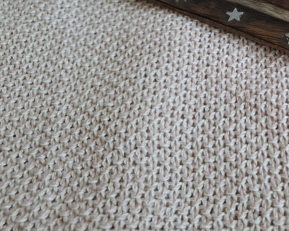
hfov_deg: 31.9
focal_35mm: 52
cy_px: -9
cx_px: 316
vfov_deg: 27.2
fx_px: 445
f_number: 1.8
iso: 100
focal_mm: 5.54
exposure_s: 1/100
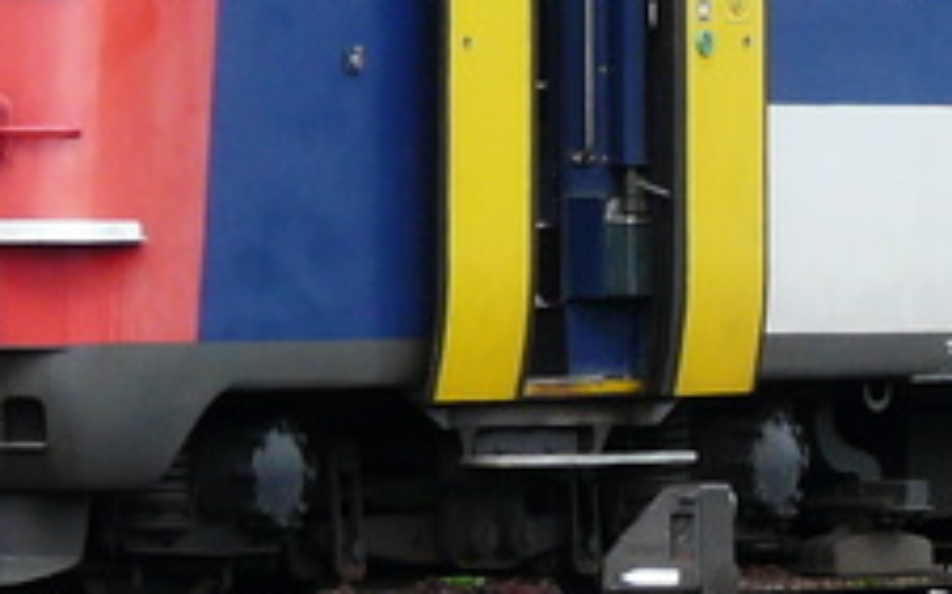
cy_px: -59
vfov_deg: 1.5
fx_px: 22613
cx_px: 1310
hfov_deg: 2.4
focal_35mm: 872
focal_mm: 30.6
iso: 100
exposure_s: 1/250
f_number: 4
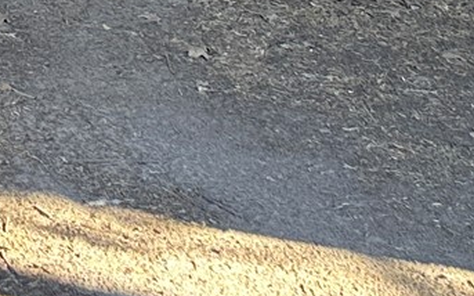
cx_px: -427
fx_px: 1963
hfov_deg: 12.4
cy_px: -414
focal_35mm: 152
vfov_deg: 8.0
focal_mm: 6.86
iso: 80
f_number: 1.78
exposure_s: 1/172
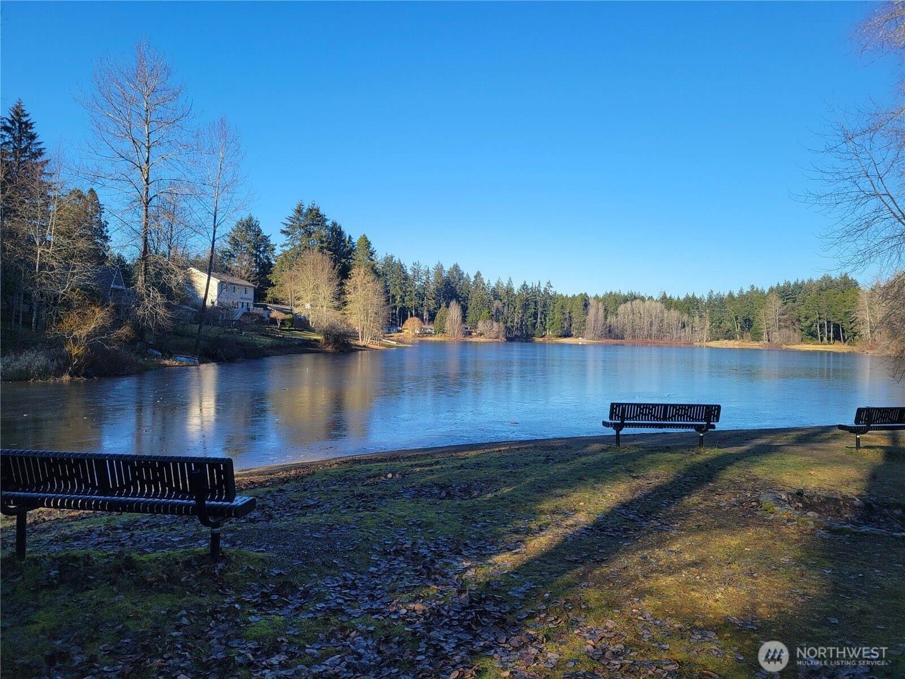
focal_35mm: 26
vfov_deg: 53.1
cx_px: 452
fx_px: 680
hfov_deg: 67.3
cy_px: 340
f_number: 1.8
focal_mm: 5.4
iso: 40
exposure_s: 1/1533
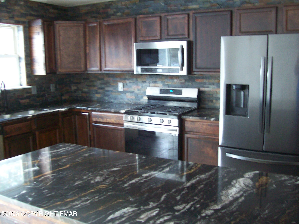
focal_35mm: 36
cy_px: 112
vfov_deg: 39.7
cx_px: 150
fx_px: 311
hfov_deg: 51.4
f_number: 2.7
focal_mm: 6
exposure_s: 1/9.16
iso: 160
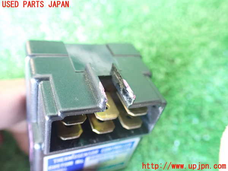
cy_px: 86
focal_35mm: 30
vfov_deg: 46.8
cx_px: 114
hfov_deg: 60.0
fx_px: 198
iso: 1600
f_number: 2.3
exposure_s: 1/30
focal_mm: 5.4
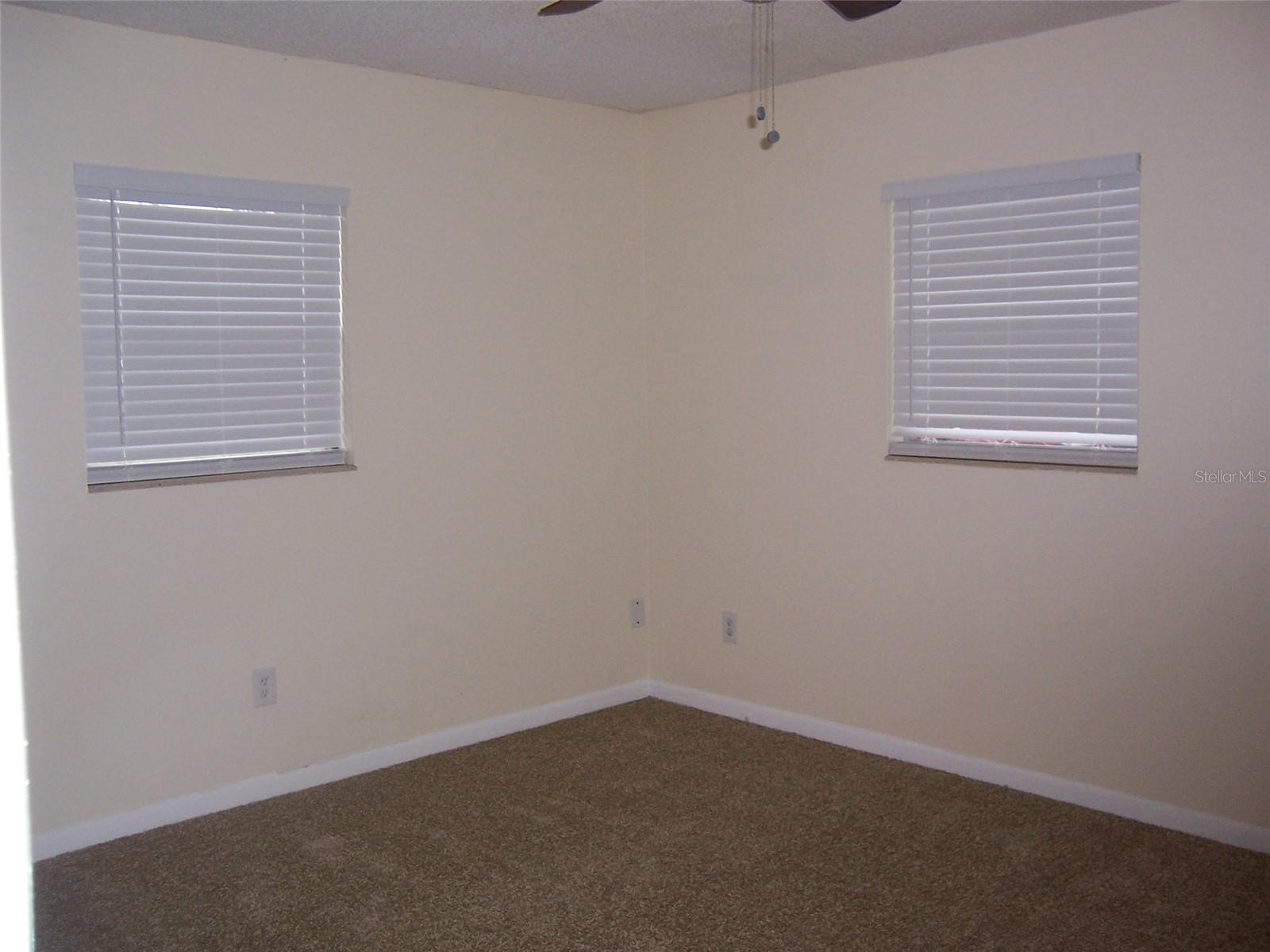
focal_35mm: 33
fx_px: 1211
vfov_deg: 42.9
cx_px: 635
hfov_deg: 55.4
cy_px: 476
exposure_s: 1/60
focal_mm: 5.5
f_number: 2.8
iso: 140
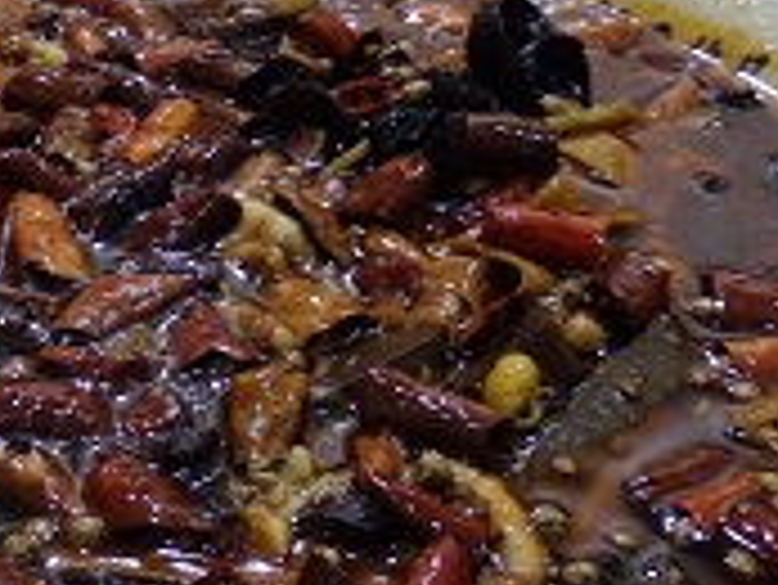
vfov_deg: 22.8
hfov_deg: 29.4
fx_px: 1439
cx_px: 137
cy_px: 428
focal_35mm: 64
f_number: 3
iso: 800
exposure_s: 1/13
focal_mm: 4.5
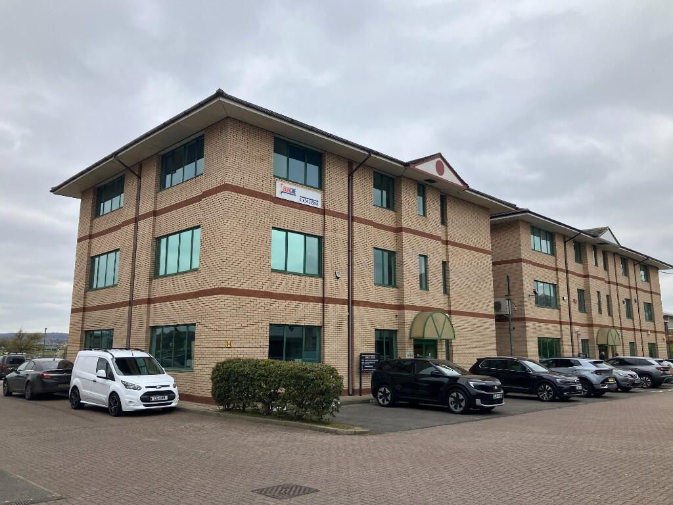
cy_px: 252
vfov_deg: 49.7
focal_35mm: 28
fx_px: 544
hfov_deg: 63.4
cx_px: 336
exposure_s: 1/1033
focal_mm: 3.99
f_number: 1.8
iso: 32
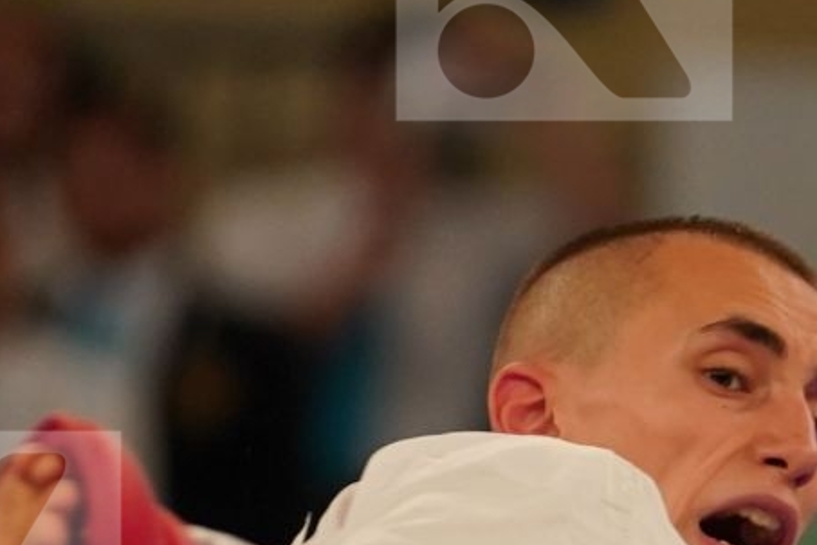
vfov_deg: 1.2
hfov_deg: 1.7
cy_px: 596
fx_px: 26755
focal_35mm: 1179
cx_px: 565
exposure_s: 1/1000
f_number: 2.8
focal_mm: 198
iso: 1250
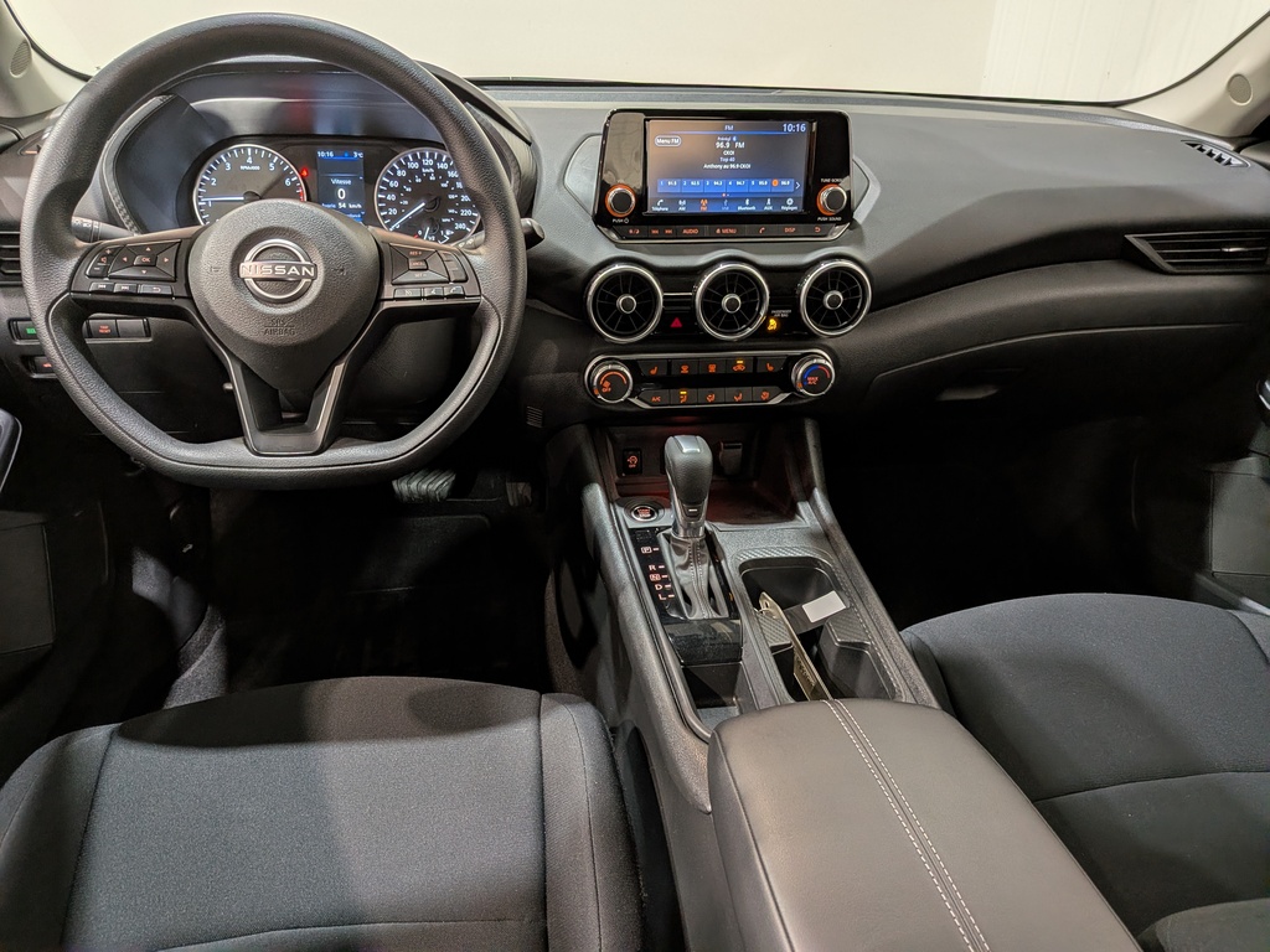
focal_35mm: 24
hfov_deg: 71.6
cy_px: 476
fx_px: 881
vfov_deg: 56.8
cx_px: 635
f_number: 1.7
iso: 88
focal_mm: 4.53
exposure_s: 1/50
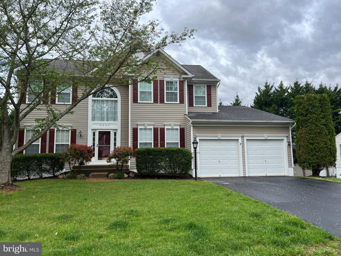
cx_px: 170
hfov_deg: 67.3
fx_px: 256
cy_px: 128
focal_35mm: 26
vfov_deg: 53.1
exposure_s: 1/1972
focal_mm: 5.7
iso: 50
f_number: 1.5
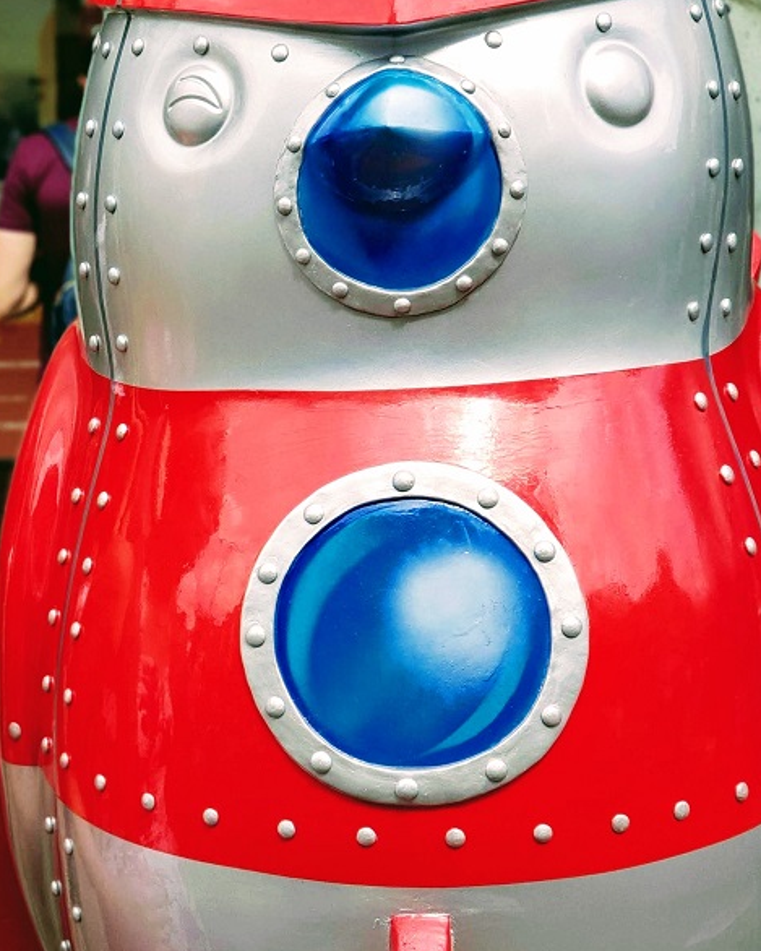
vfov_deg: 18.4
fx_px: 2927
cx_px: 37
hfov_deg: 14.6
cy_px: 605
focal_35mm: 104
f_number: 2.4
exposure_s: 1/289
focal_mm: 6
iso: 25
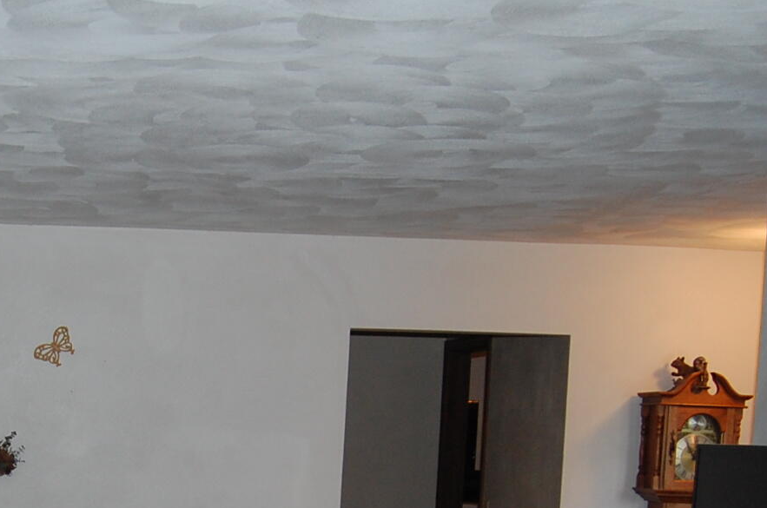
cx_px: 39
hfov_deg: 27.9
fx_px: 1467
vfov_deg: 18.5
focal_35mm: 69
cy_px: 635
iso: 400
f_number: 3.5
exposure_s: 1/60
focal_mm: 18
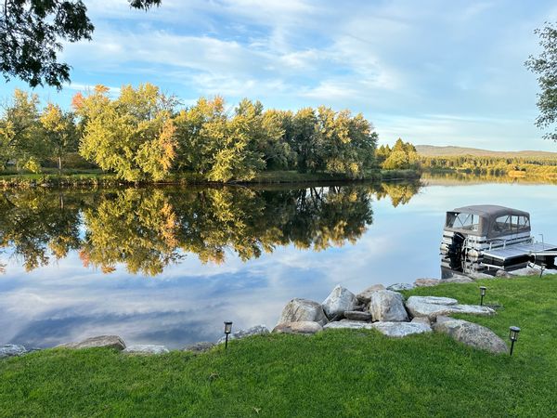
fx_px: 386
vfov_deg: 56.8
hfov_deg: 71.6
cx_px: 278
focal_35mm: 24
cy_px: 209
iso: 80
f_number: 1.78
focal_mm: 6.86
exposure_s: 1/390
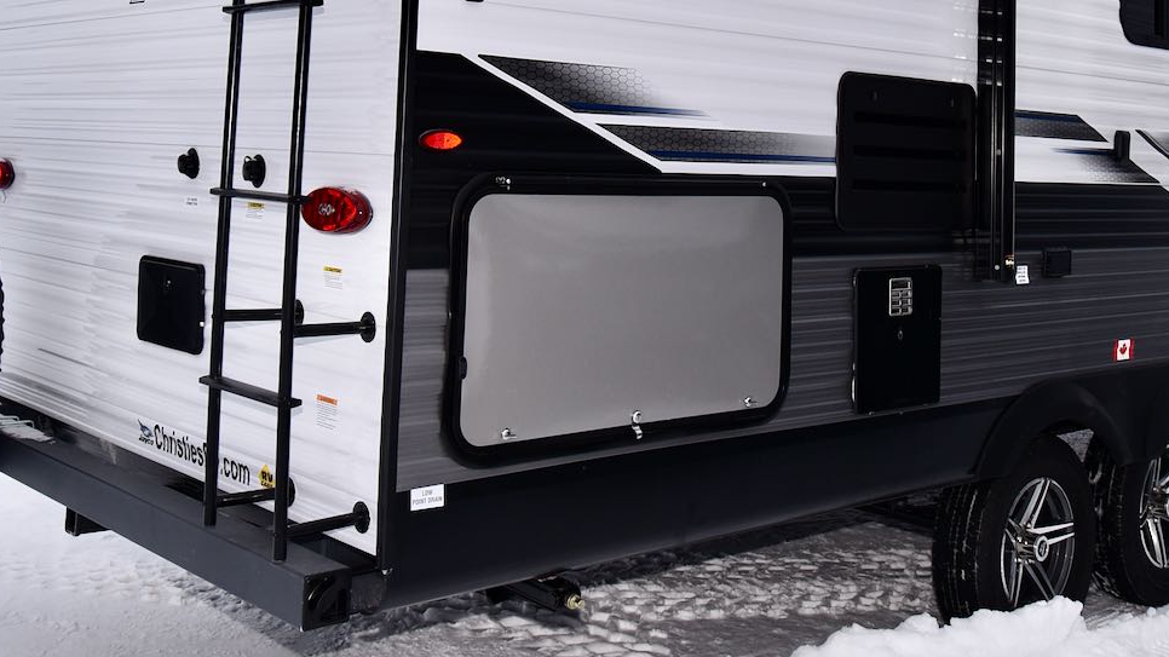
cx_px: 609
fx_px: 1363
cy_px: 31
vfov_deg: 26.0
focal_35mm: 44
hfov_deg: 46.4
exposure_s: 1/160
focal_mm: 15
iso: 100
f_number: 6.3
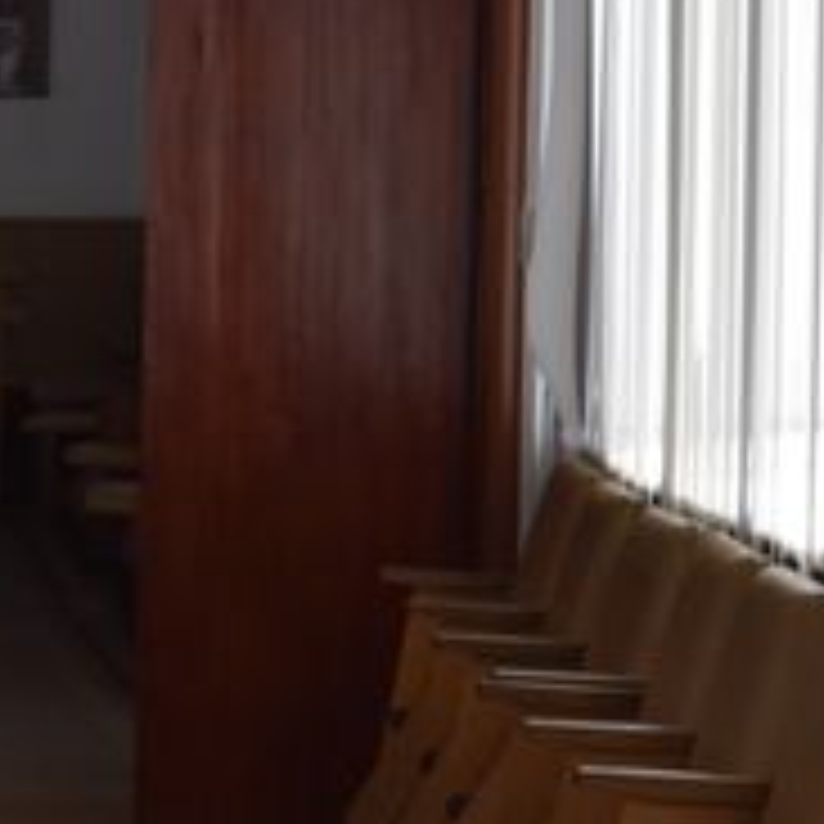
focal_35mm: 162
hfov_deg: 10.5
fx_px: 4356
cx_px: 1198
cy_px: -25
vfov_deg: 10.7
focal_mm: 31
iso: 200
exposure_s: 1/250
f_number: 8
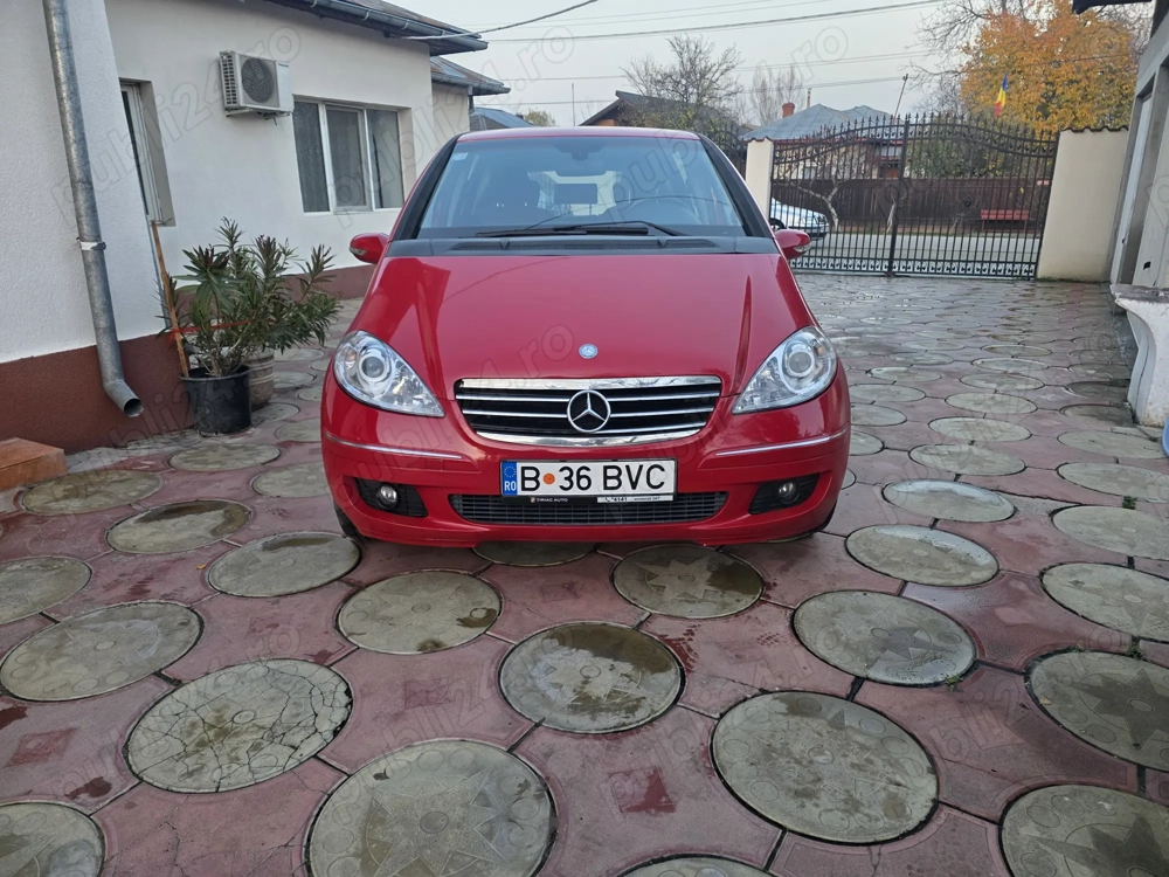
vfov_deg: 58.9
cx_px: 584
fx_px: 777
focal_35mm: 23
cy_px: 438
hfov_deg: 73.9
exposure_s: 1/180
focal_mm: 6.3
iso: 100
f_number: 1.7
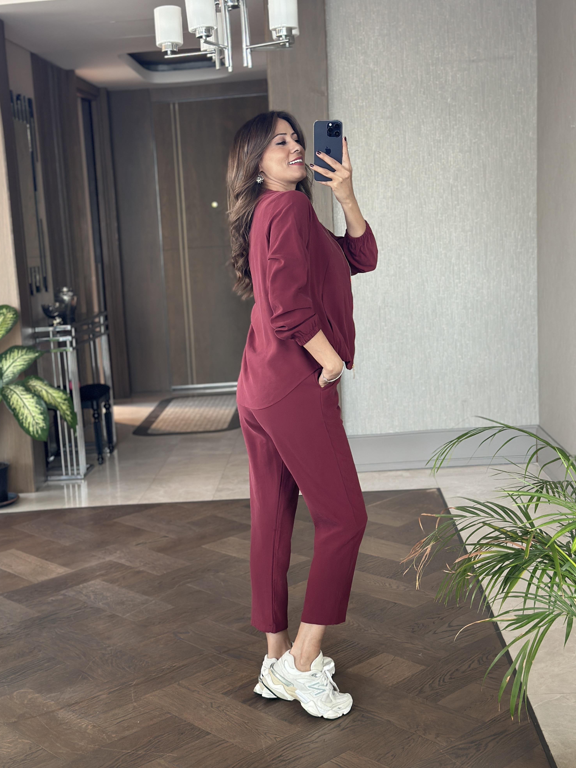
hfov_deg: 29.7
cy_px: 389
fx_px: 1087
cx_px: 282
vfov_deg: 38.9
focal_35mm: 49
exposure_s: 1/60
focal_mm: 6.86
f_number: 1.78
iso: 200
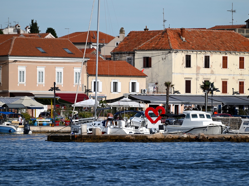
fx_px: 2338
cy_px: 93
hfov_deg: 6.1
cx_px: 133
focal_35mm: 325
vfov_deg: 4.6
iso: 180
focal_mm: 300
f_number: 5.6
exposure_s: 1/1000
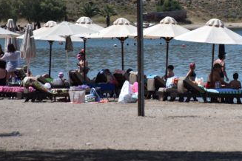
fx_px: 2763
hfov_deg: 5.0
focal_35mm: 411
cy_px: 49
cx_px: 210
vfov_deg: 3.3
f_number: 5.6
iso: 125
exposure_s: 1/1000
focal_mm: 140
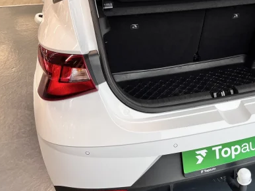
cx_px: 196
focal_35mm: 43
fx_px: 317
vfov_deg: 33.3
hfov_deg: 42.3
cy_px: 66
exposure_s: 1/121
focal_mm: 5.1
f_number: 1.6
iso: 125
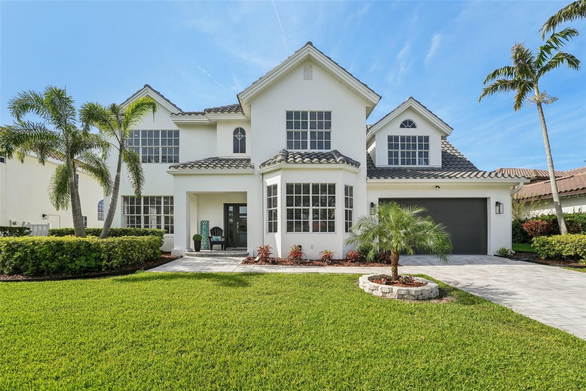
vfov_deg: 81.2
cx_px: 293
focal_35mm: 14
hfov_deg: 104.3
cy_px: 196
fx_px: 228
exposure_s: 1/1000
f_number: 8
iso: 400
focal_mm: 14
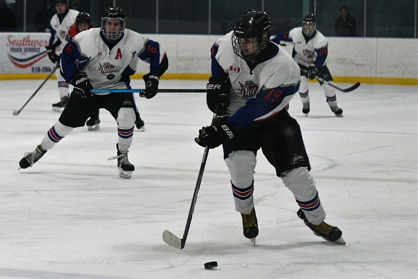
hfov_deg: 19.5
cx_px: 209
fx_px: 1219
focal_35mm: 105
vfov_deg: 13.0
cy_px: 140
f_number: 4.5
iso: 3200
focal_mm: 70
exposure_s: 1/1000
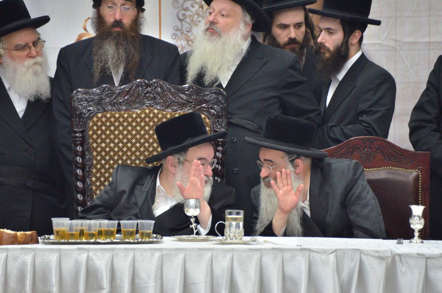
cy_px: 146
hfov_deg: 4.6
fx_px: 5513
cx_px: 221
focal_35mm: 450
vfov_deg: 3.0
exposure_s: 1/125
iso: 2000
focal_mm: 300
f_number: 5.6
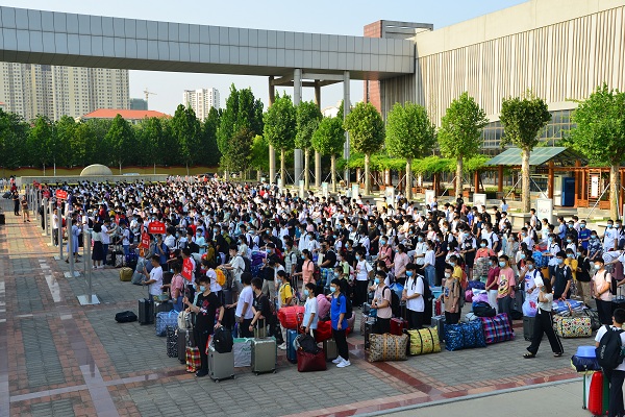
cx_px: 312
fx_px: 660
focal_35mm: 38
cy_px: 208
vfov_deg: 35.1
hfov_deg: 50.7
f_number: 8
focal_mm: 38
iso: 200
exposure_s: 1/200
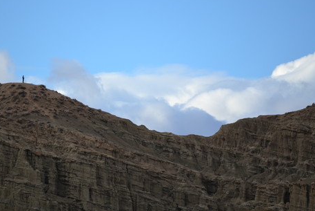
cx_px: 133
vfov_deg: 3.7
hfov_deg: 5.5
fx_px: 3273
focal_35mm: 374
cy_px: 84
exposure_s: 1/500
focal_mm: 200
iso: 140
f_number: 5.6
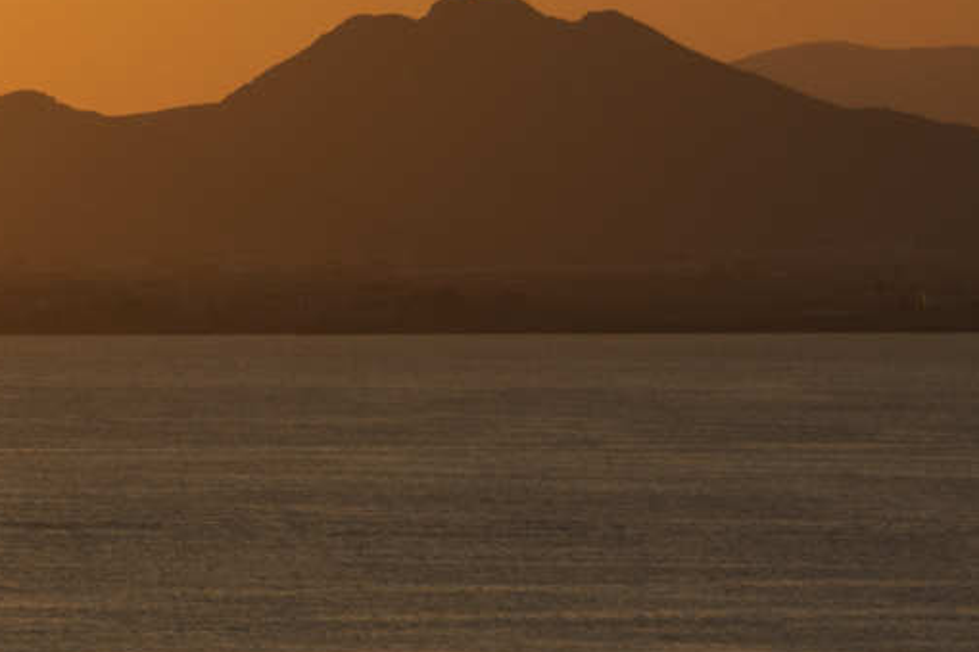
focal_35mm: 624
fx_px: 16968
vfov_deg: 2.2
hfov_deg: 3.3
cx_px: -586
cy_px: 148
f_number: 5.6
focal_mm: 100
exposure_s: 1/3000
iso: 200
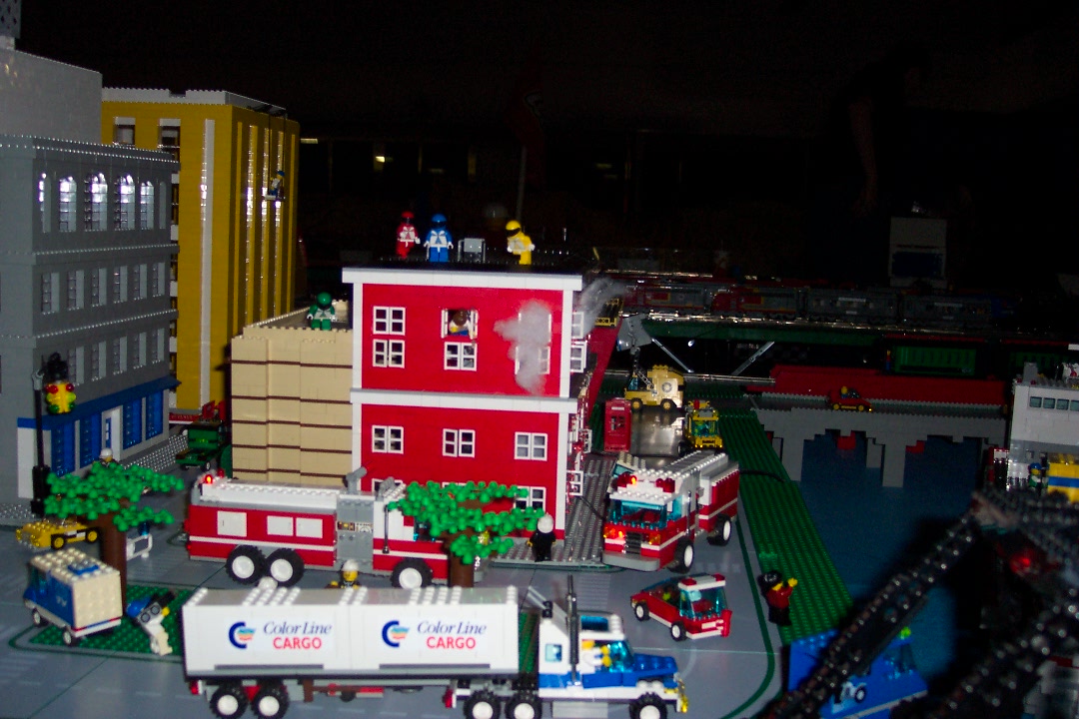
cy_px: 360
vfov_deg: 35.1
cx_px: 540
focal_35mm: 38
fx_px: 1139
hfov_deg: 50.7
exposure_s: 1/30
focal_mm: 8
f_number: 2.8
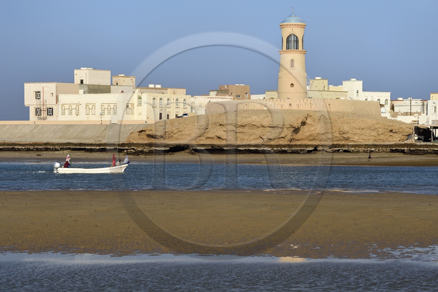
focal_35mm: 120
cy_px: 146
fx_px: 1460
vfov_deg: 11.4
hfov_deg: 17.1
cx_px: 219
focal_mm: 120
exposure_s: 1/250
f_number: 11
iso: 200
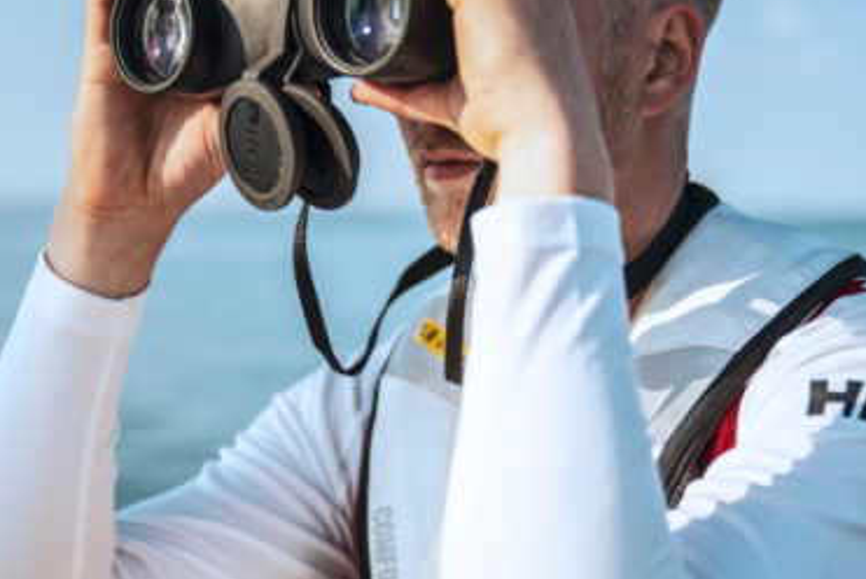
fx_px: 2022
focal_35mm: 84
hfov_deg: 24.2
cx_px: 439
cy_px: 264
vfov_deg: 16.3
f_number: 2.8
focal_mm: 48
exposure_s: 1/3200
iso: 100
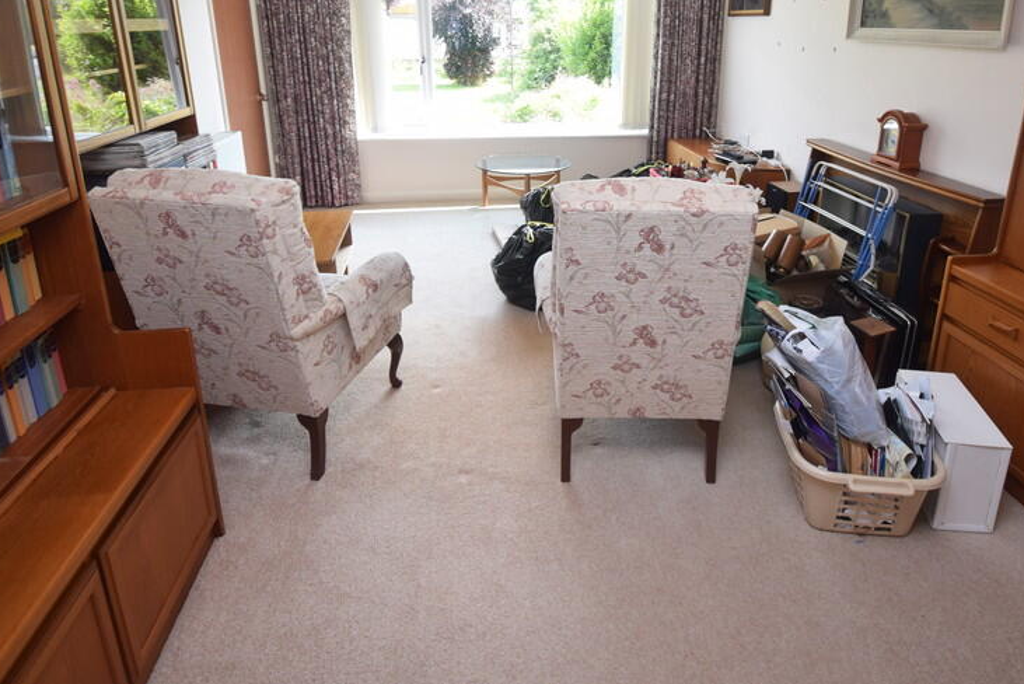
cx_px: 560
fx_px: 598
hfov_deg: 81.0
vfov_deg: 57.7
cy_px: 208
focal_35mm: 21
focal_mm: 10
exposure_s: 1/100
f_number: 5
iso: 400
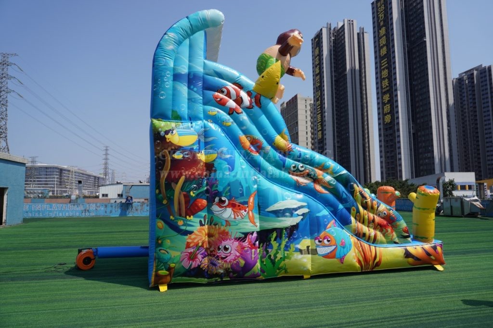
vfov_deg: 53.1
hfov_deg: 73.7
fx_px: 329
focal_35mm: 24
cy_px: 164
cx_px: 246
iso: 100
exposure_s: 1/400
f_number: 8
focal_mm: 16
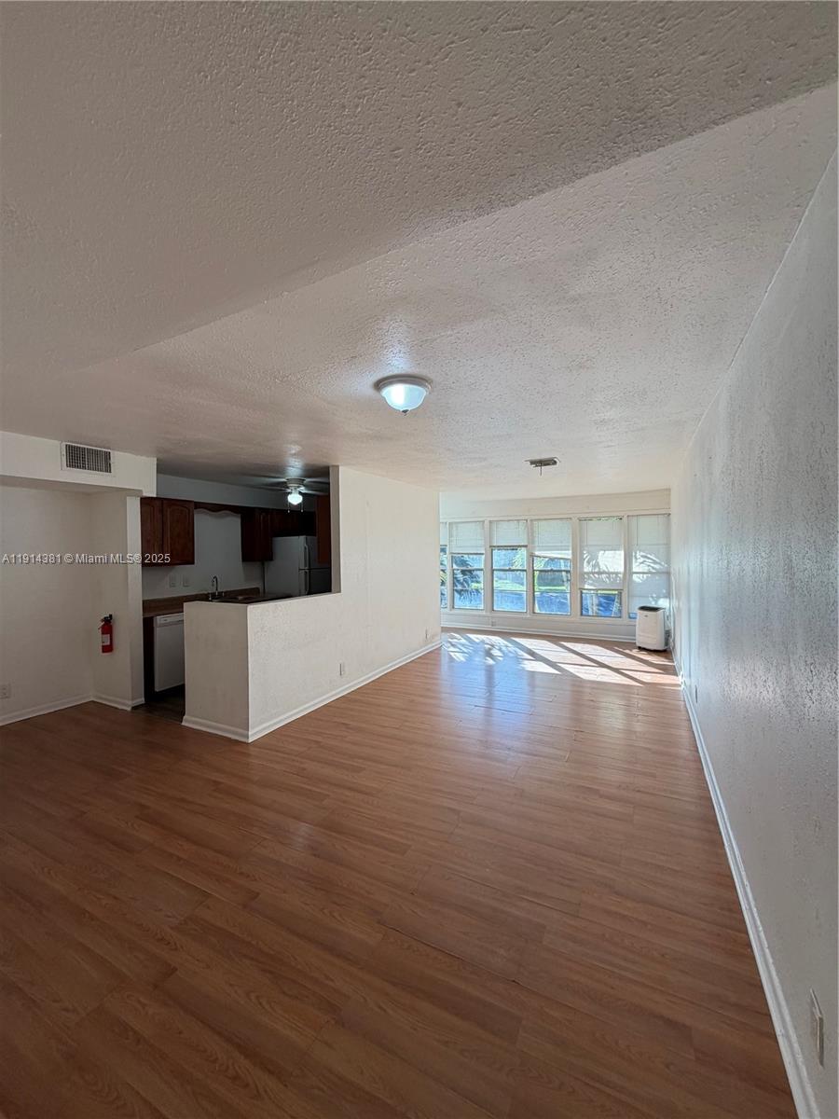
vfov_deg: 102.1
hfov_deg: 85.7
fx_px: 452
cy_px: 560
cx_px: 420
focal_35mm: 14
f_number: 2.2
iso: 80
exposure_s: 1/121
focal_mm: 2.22
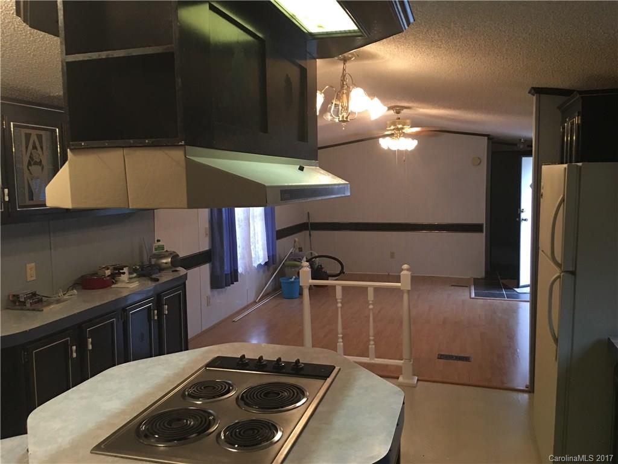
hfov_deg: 61.7
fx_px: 518
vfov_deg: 48.2
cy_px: 232
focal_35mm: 29
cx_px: 309
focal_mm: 4.15
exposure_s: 1/10
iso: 100
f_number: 2.2
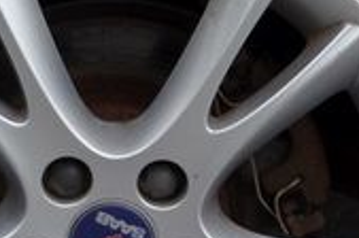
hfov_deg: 12.1
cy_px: 172
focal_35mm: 170
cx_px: 136
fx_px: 1692
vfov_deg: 8.0
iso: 200
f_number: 7.1
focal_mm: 30
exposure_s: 1/200
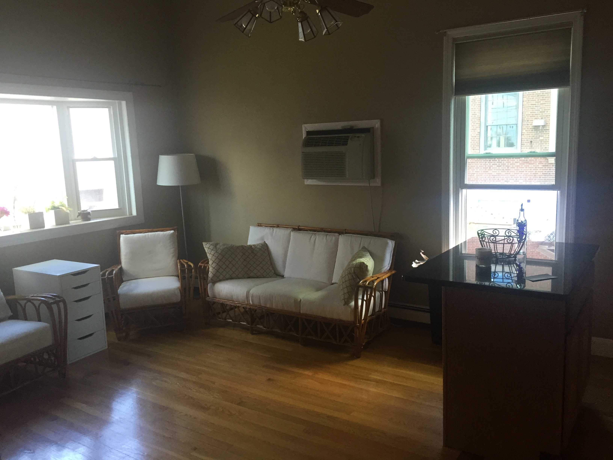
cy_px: 230
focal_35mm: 29
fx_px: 514
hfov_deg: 61.7
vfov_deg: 48.2
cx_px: 306
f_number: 2.2
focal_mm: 4.15
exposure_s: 1/30
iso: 50
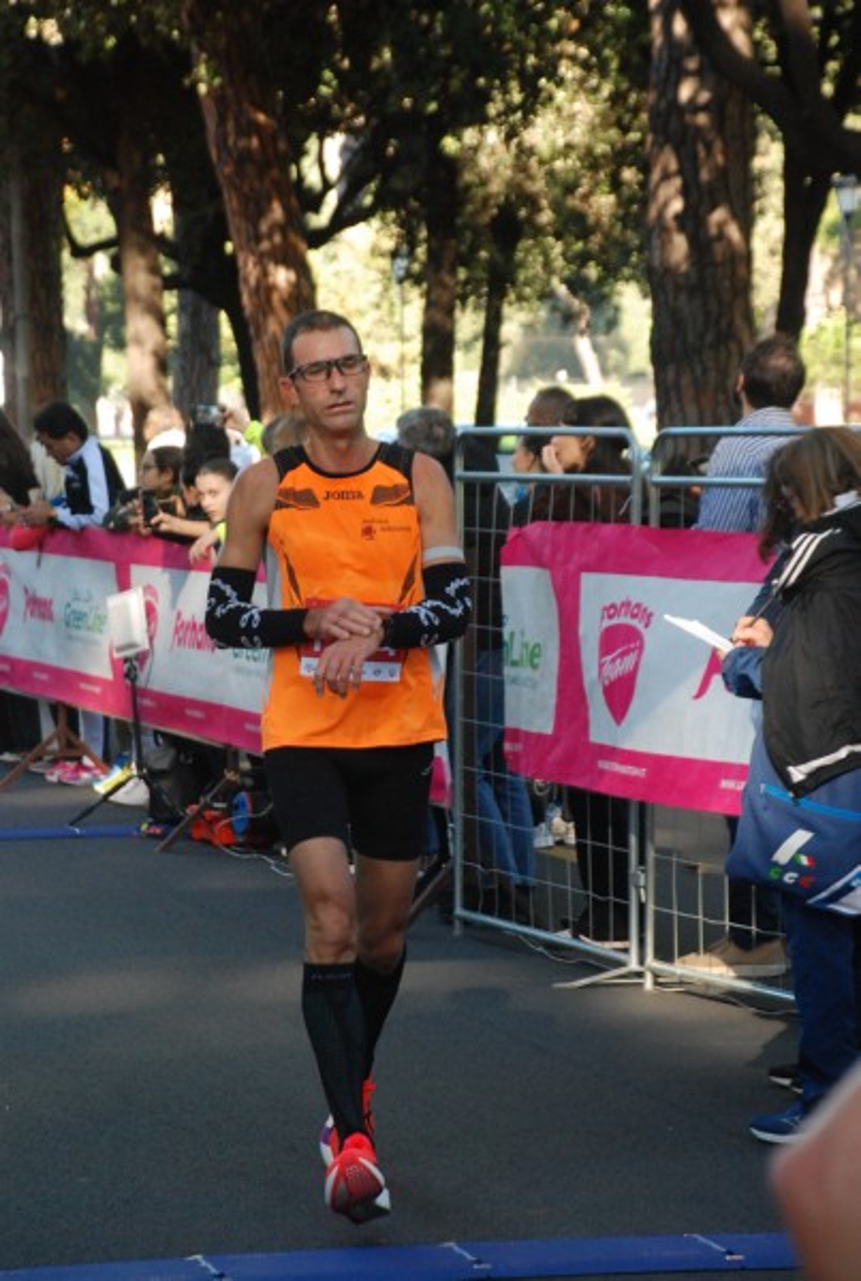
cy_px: 640
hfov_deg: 10.2
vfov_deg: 15.2
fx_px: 4818
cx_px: 430
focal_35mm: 135
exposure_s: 1/320
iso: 1000
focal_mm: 90
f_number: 5.6
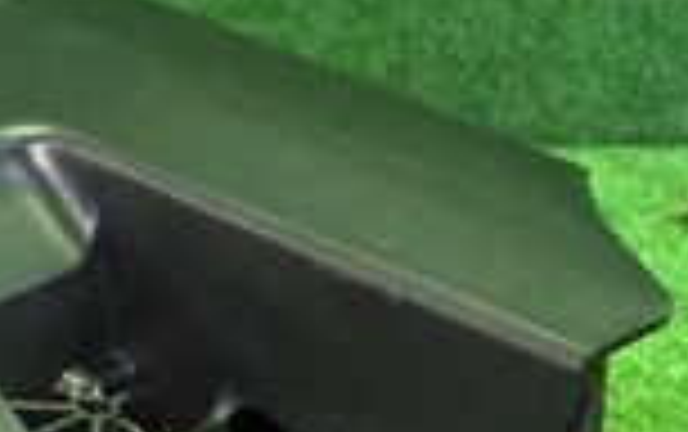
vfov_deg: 12.2
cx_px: -243
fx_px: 1952
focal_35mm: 104
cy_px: 562
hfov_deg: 18.4
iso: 800
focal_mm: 4.5
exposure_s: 1/30
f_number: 2
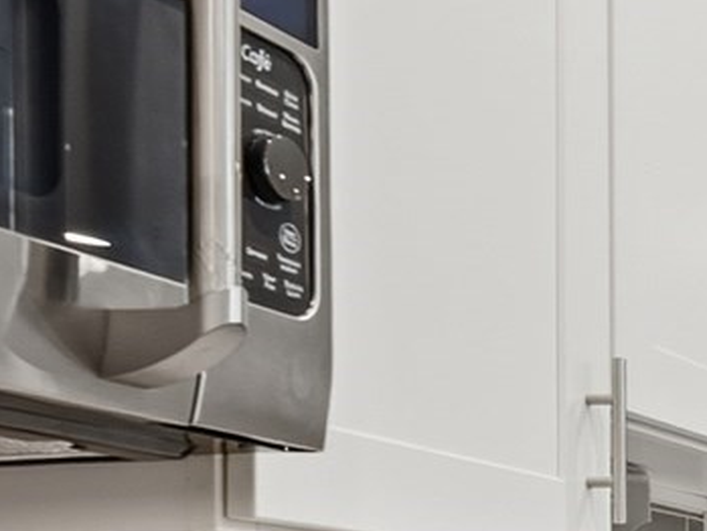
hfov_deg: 16.7
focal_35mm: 79
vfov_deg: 17.6
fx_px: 1614
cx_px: 1503
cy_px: 682
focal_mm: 14
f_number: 8
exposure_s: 1/1.25
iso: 100
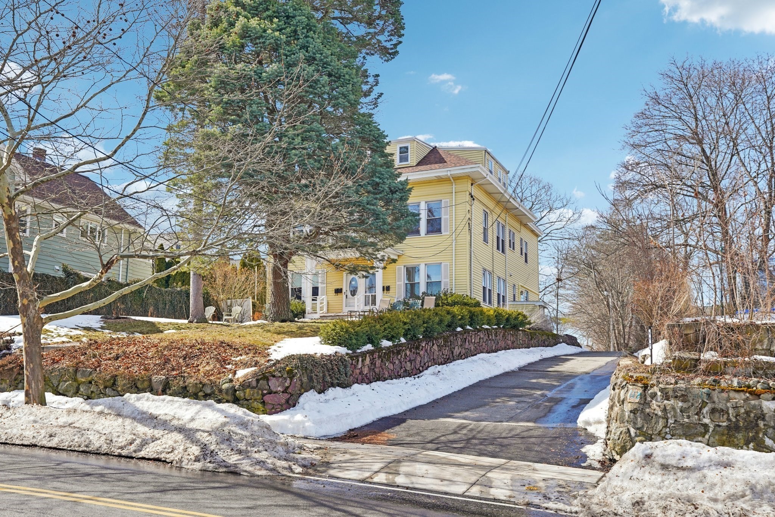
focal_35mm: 35
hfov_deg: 54.4
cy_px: 258
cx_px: 388
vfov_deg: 37.8
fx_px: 753
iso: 100
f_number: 8
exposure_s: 1/160
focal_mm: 35
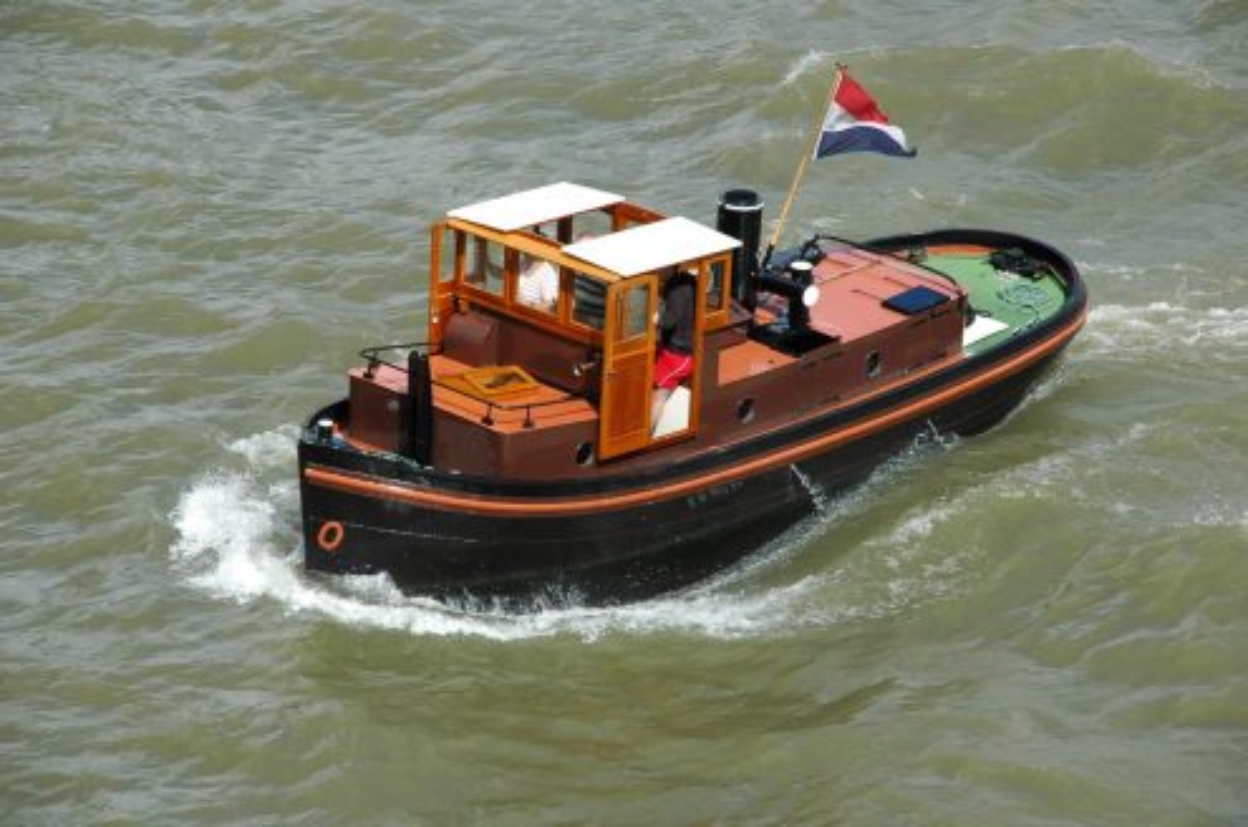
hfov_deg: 11.8
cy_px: 414
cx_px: 624
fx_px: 6020
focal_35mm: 174
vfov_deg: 7.9
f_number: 10
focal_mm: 116
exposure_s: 1/400
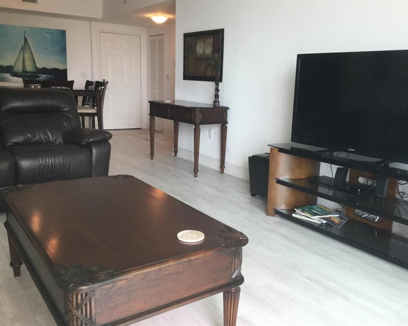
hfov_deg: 54.2
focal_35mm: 33
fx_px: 398
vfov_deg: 44.5
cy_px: 160
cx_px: 211
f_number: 2.4
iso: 40
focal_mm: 3.3
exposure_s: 1/30
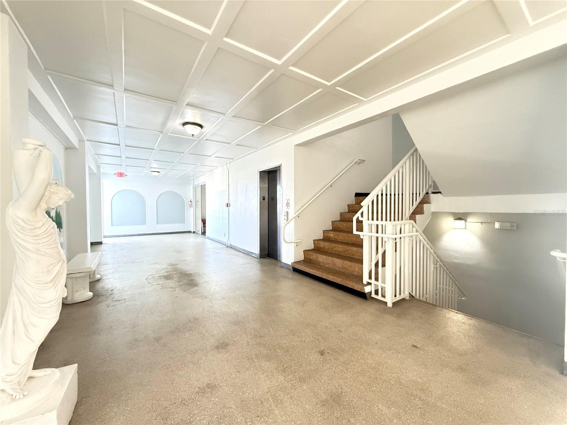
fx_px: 229
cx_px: 284
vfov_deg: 85.7
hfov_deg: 102.1
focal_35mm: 14
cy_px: 212
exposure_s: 1/60
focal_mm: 2.22
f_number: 2.2
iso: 640
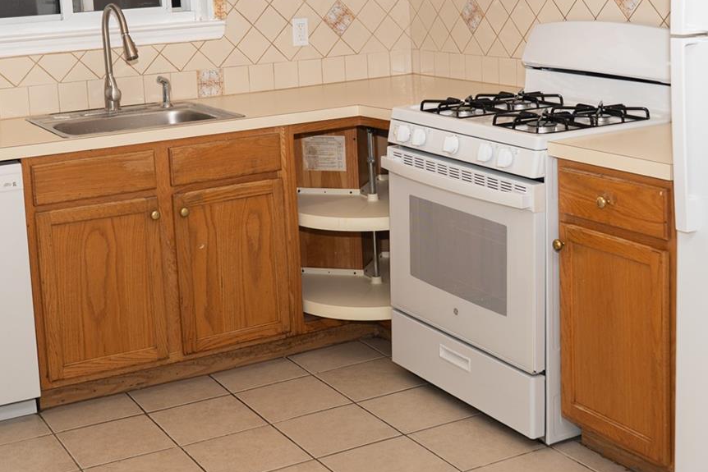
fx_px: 1121
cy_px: 116
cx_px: 315
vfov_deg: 23.5
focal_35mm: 57
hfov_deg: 35.0
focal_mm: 24
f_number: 4
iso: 100
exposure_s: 1/60
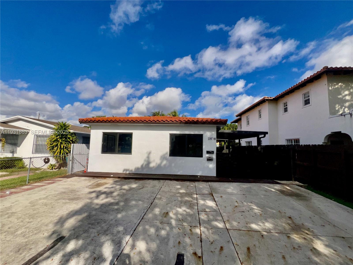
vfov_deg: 89.9
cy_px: 132
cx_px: 176
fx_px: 133
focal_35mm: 13
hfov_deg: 106.2
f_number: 1.8
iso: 32
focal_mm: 1.57
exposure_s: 1/3215
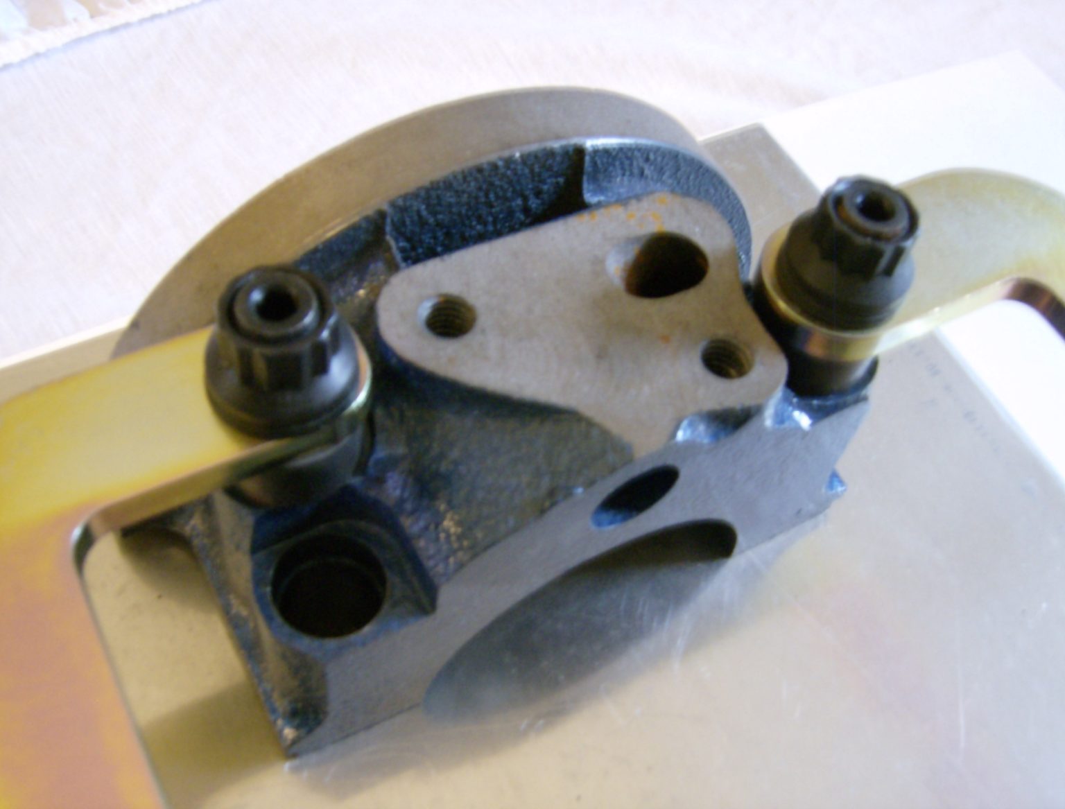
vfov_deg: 40.0
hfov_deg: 51.1
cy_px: 404
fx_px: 1113
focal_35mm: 36
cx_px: 532
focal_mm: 6
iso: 200
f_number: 2.8
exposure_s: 1/2.1
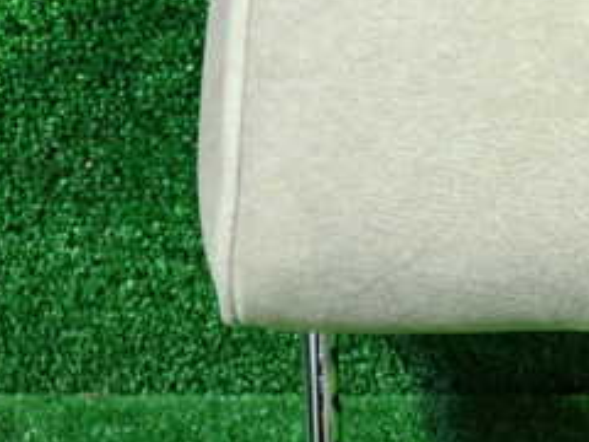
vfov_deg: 19.6
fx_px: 1276
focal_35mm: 75
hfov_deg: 24.8
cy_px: 219
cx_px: 584
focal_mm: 5.4
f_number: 2.3
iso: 800
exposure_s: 1/30
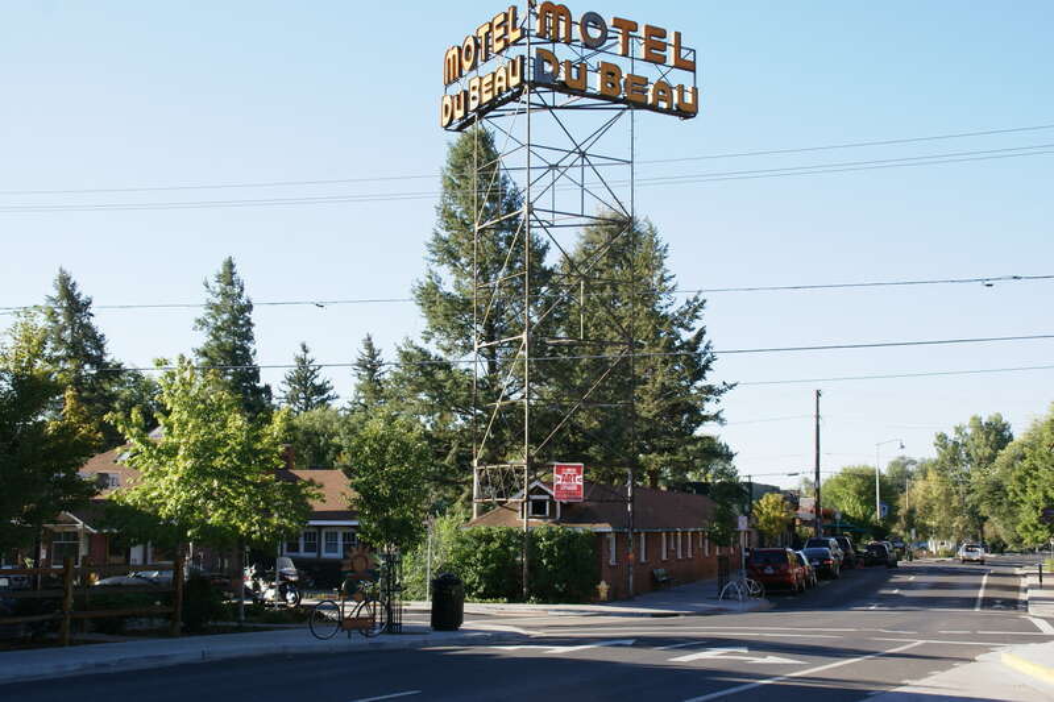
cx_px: 527
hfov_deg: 37.9
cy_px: 351
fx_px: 1537
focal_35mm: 52
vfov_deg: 25.7
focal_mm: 35
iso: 100
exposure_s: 1/100
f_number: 10
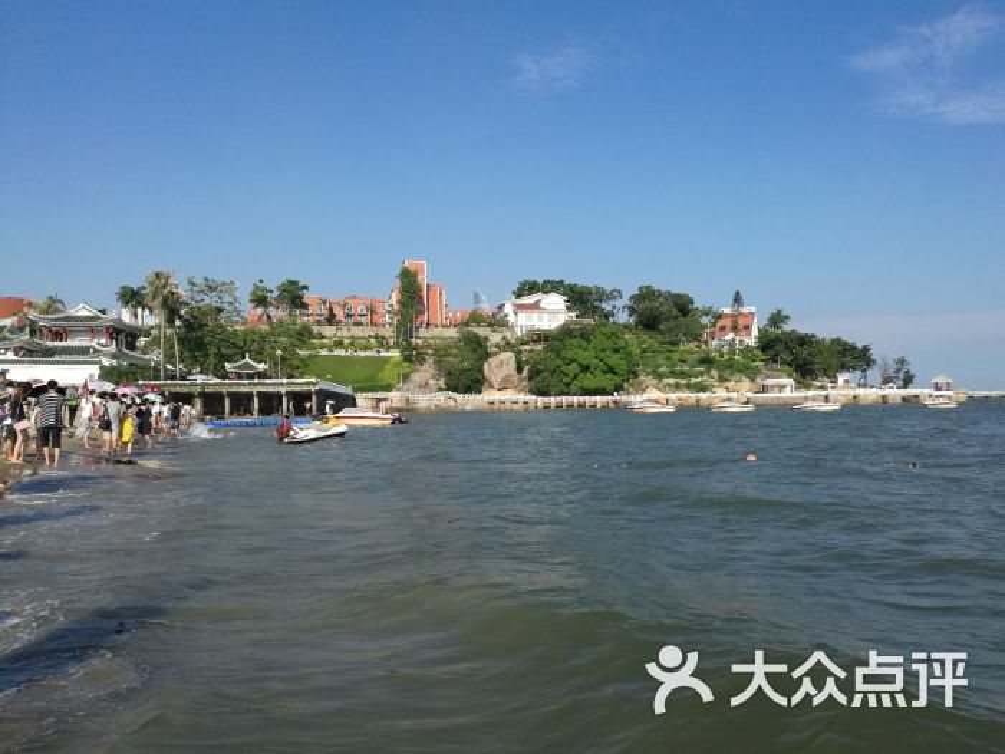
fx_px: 784
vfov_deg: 51.4
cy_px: 377
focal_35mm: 27
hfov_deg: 65.3
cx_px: 502
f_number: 2
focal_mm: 4.04
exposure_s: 1/1000
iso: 50
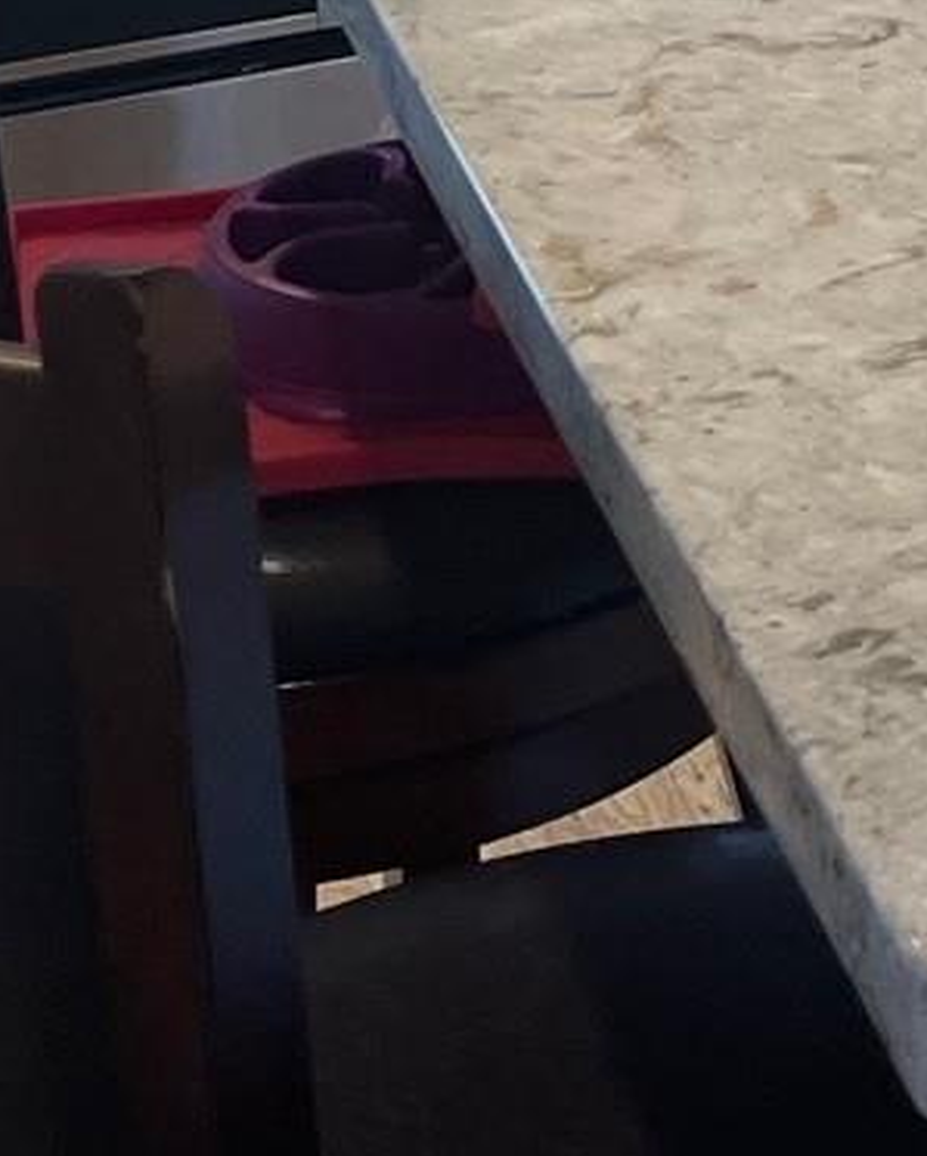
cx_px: 2102
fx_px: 4693
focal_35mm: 137
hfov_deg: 10.1
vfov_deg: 12.5
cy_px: -1088
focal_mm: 5.1
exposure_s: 1/120
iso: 100
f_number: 1.6
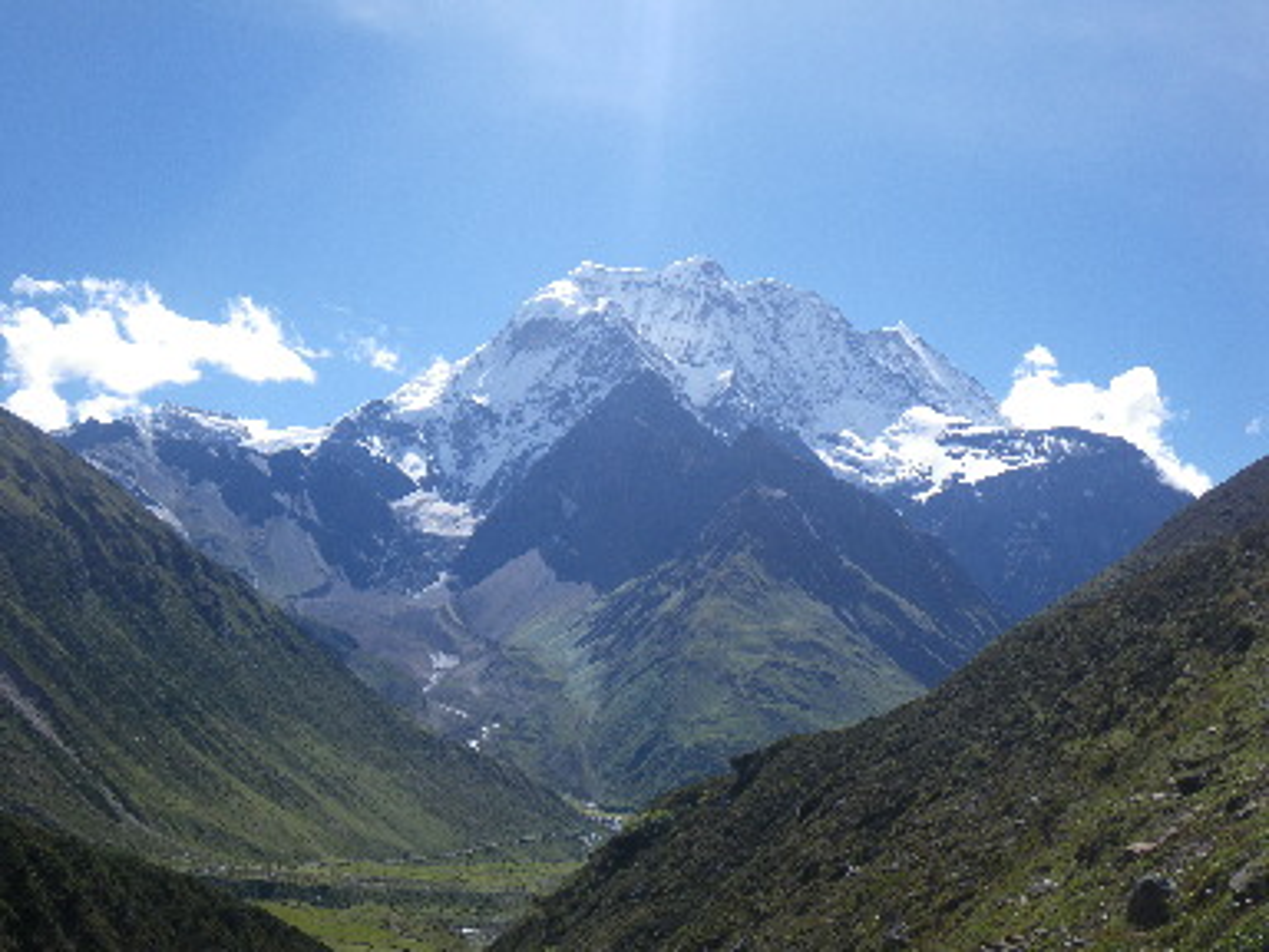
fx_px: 1246
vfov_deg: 41.8
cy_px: 476
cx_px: 634
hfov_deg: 54.0
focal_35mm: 34
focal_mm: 6.1
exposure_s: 1/250
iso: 50
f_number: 4.6
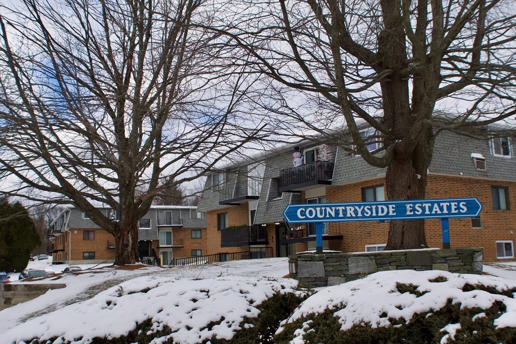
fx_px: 659
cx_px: 258
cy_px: 172
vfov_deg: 29.3
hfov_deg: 42.7
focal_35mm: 46
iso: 125
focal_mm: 17.37
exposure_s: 1/250
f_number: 6.3
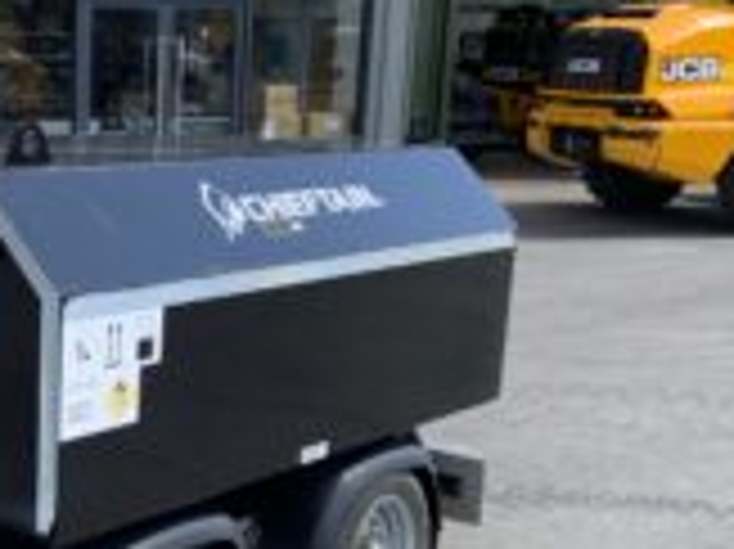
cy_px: 382
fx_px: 1356
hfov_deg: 28.4
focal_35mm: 64
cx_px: -5
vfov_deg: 22.8
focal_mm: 3
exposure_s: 1/666
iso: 16
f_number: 1.8
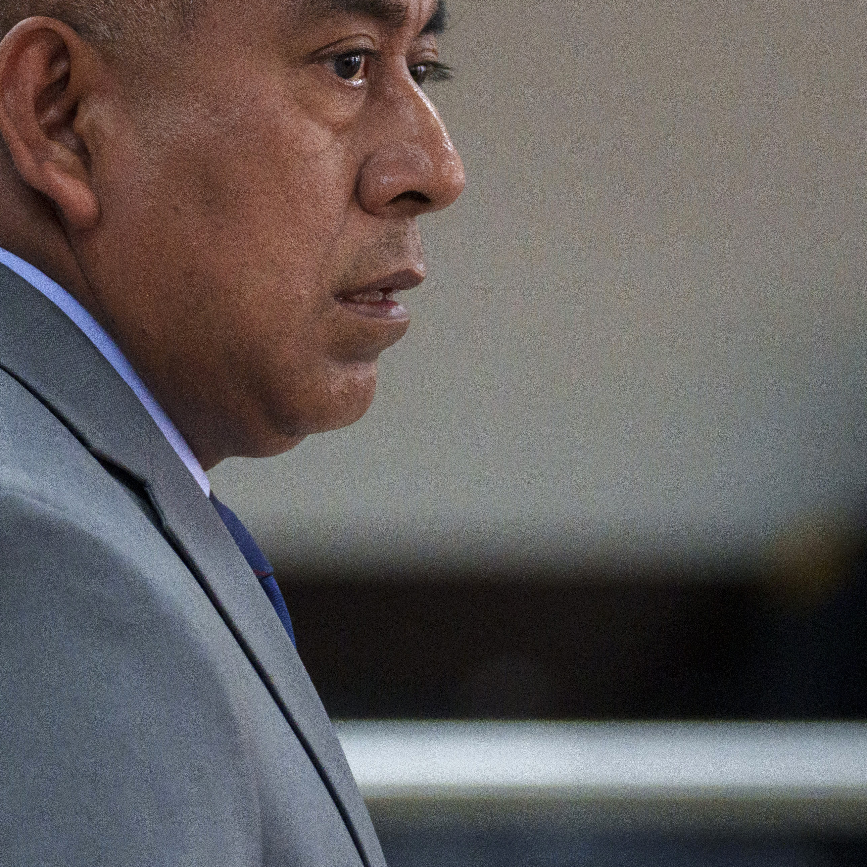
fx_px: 10683
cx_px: 401
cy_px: 243
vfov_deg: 4.6
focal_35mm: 377
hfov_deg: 4.6
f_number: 2.8
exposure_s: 1/1000
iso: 1600
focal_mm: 136
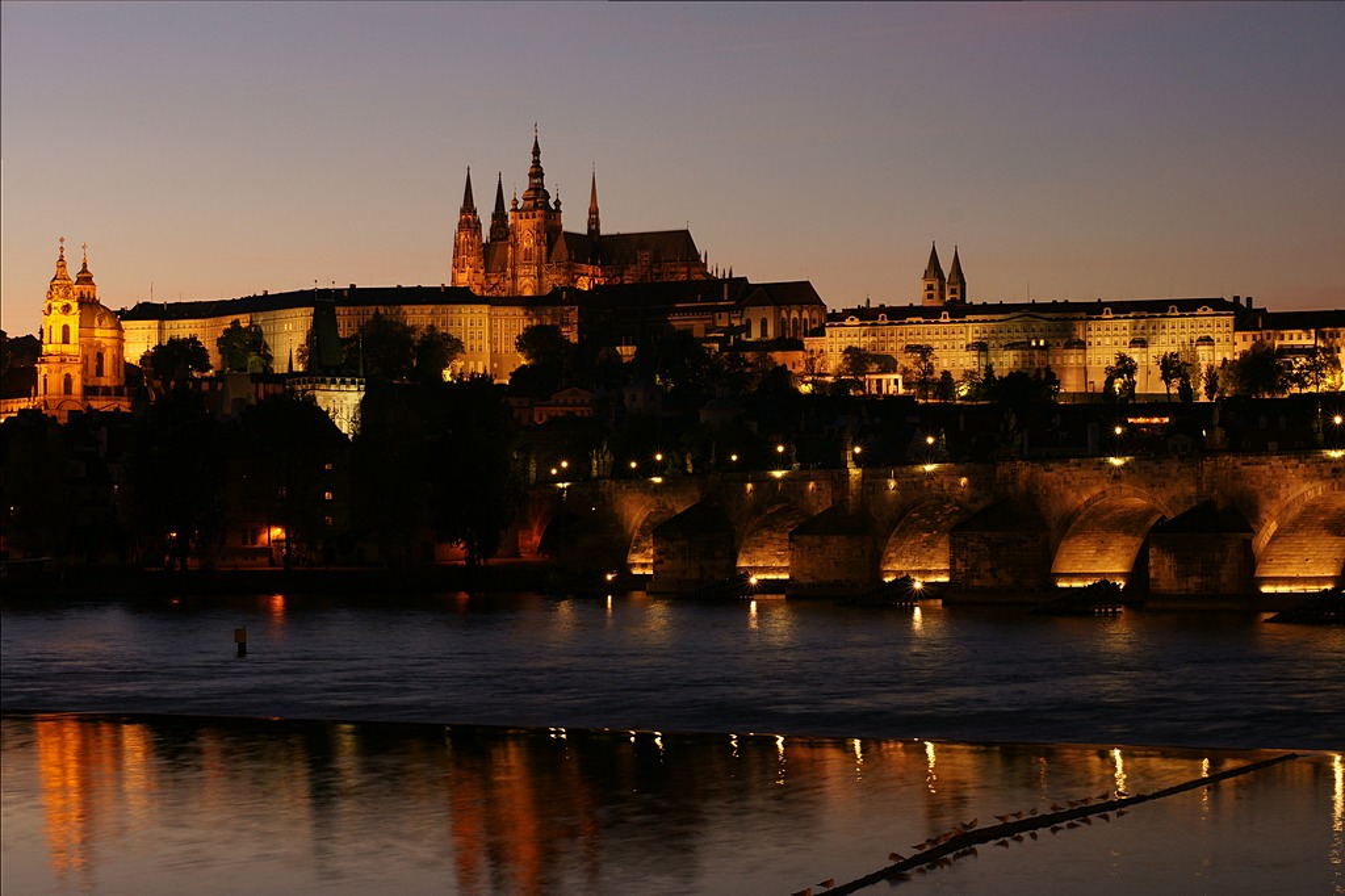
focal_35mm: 75
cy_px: 448
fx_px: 2801
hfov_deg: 27.0
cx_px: 672
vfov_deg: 18.2
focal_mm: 50
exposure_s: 2
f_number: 14
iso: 200
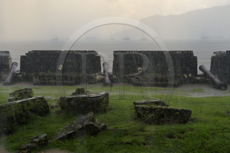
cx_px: 115
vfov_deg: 28.1
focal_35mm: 48
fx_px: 307
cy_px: 76
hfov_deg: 41.1
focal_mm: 48
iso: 800
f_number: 5
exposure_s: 1/80
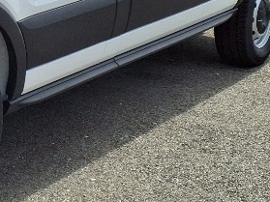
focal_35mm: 99
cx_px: -90
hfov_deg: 18.4
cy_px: -61
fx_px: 772
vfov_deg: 14.3
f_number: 1.9
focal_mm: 3.58
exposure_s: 1/3333
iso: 40
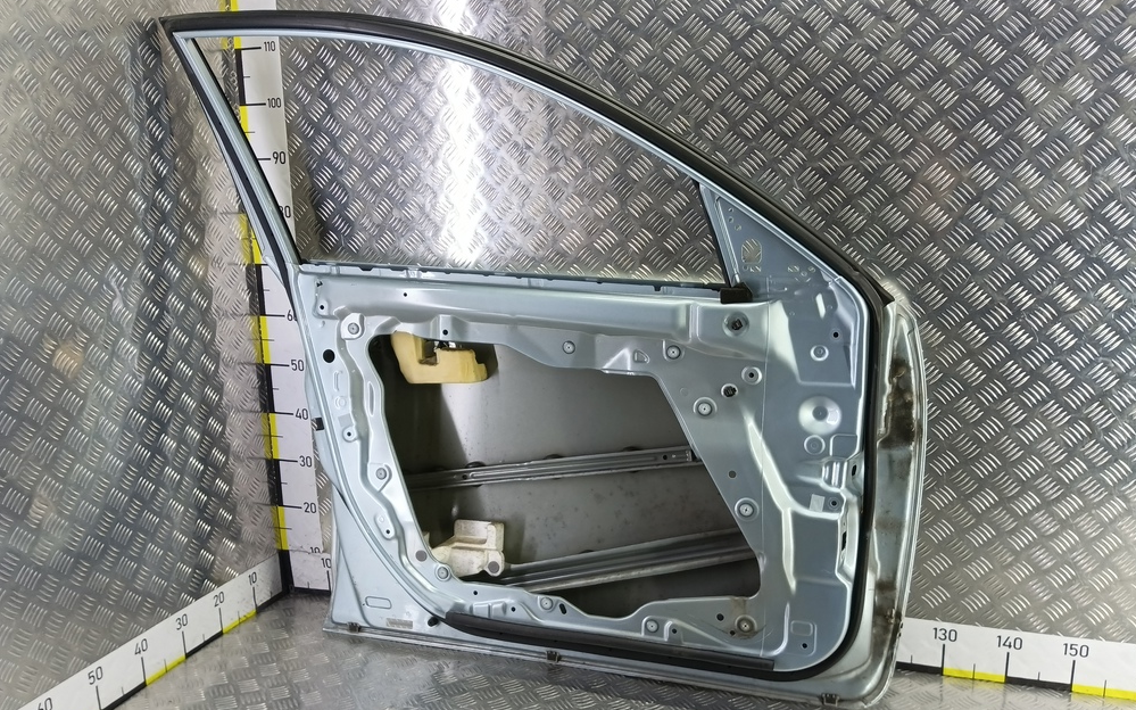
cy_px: 379
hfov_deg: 72.6
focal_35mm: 25
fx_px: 774
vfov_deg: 49.2
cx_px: 578
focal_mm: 4.11
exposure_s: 1/50
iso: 164
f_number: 1.6
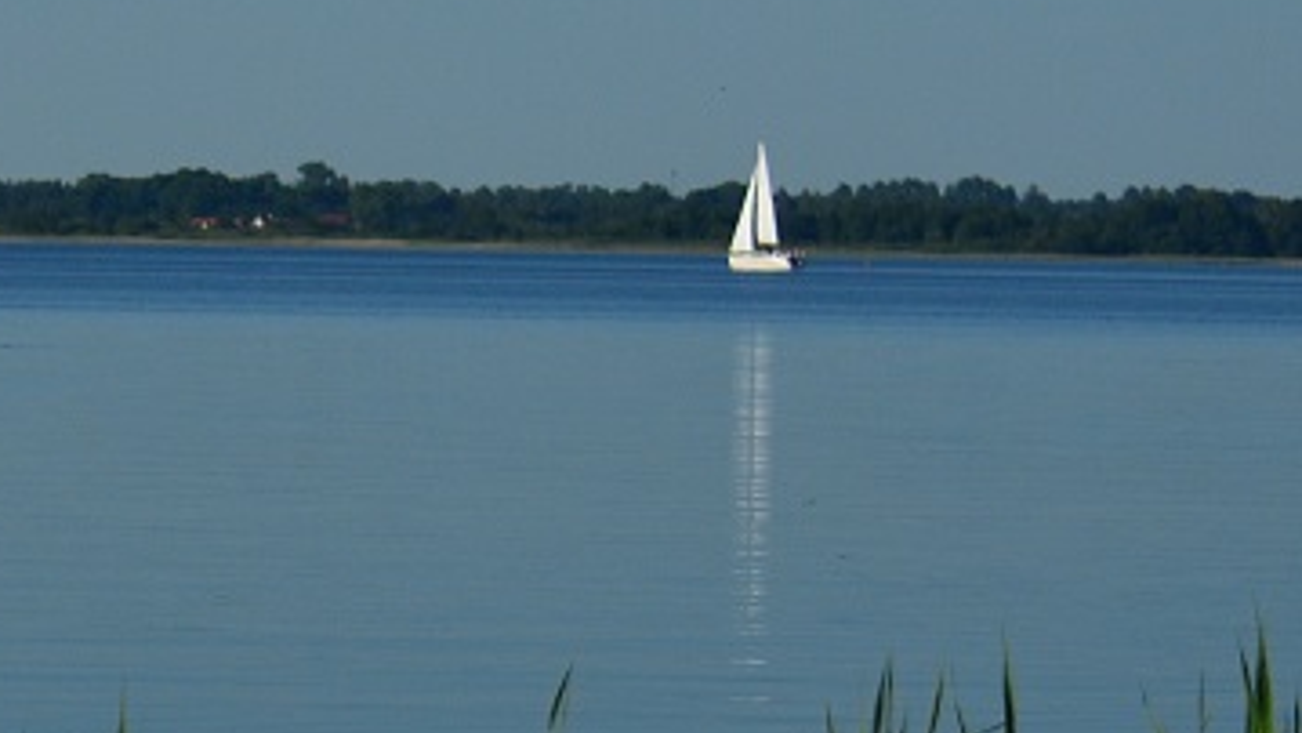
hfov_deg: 7.0
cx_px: -156
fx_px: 10565
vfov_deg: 4.0
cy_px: 969
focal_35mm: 306
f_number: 4.5
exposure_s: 1/8000
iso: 450
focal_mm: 70
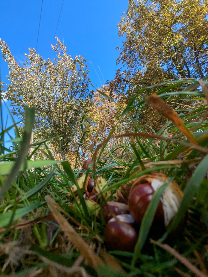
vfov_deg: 94.5
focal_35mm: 16
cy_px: 138
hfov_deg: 78.1
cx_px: 104
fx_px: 128
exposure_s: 1/531
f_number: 2.2
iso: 52
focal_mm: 2.35
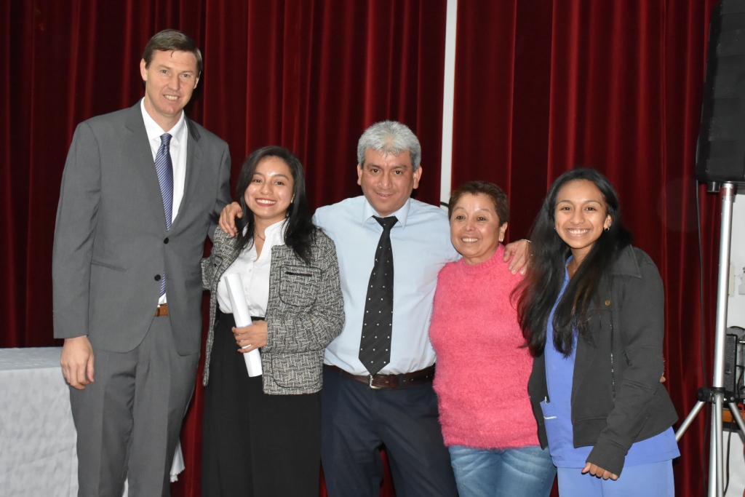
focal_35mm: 51
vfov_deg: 26.5
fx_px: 1055
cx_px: 372
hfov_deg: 38.9
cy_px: 248
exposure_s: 1/60
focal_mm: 34
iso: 3200
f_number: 7.1
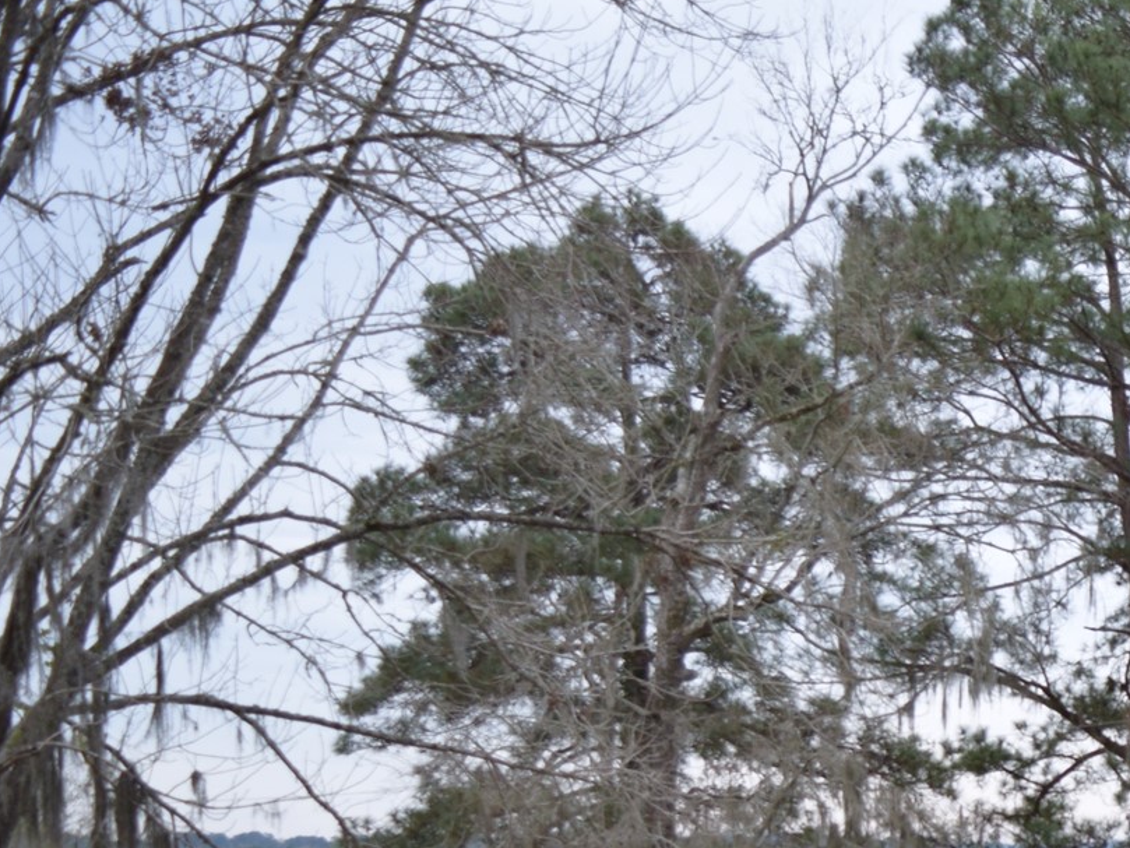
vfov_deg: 17.4
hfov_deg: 22.3
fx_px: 2654
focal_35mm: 81
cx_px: 1334
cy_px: 967
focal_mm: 21
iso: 200
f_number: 3.8
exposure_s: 1/320
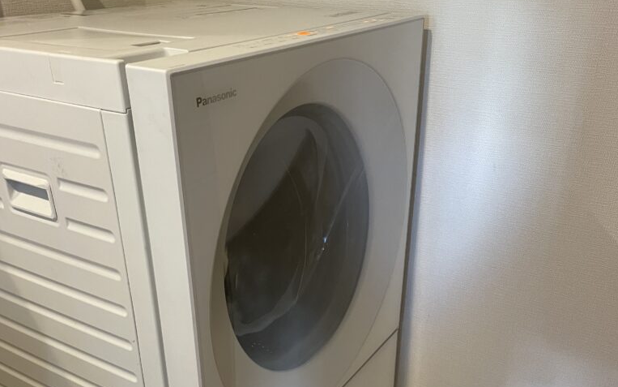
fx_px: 623
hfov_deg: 52.7
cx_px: 310
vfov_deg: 33.7
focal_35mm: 37
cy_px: 295
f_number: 1.6
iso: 160
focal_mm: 4.2
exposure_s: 1/60
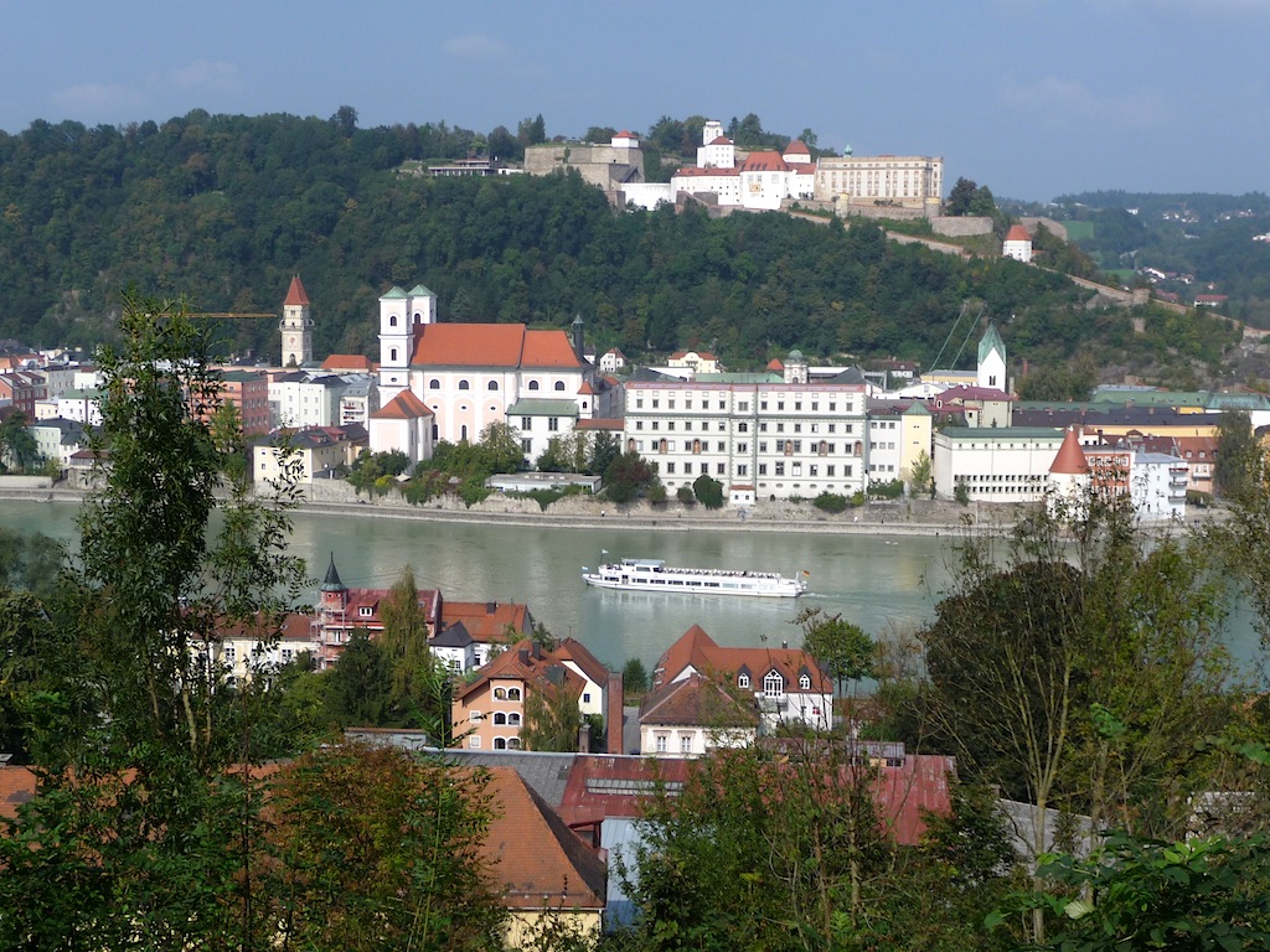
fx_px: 1834
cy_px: 476
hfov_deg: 38.2
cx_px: 635
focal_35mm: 50
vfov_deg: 29.1
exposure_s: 1/800
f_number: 4.2
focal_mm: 8.5
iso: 100
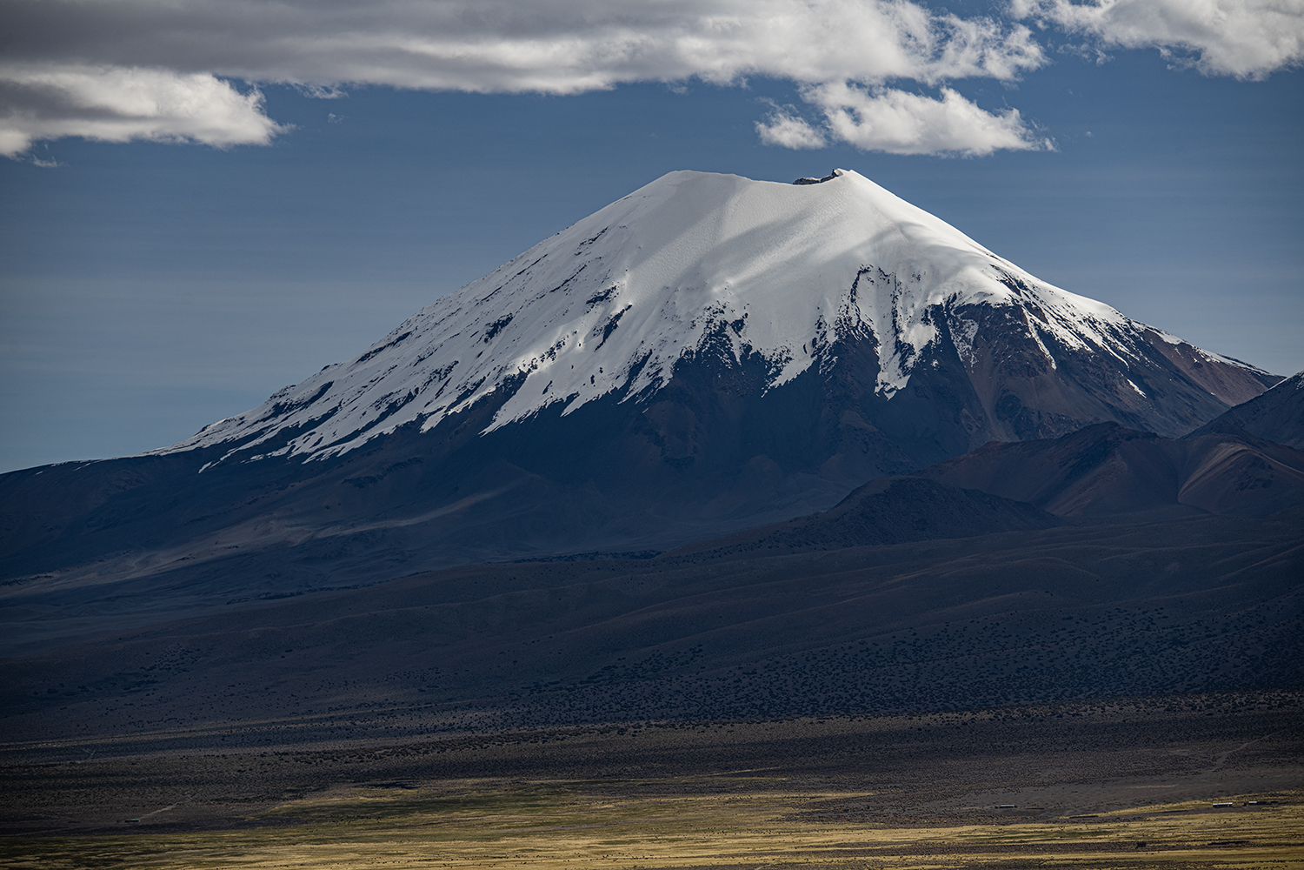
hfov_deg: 13.2
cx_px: 652
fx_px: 5614
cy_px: 435
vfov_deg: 8.9
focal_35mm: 155
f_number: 8
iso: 100
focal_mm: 155
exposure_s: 1/250
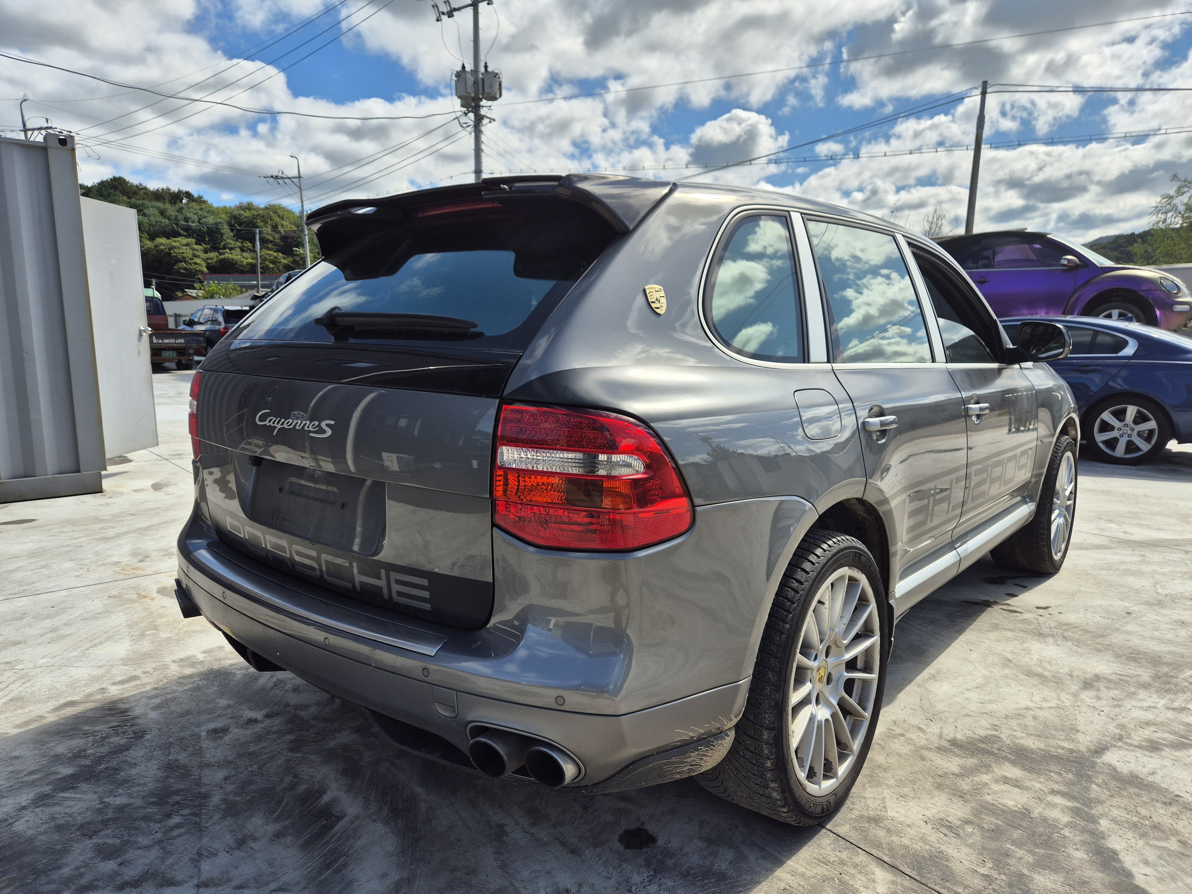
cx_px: 596
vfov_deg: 58.9
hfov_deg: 73.9
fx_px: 792
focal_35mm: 23
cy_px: 447
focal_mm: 5.4
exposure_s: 1/2248
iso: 25
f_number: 1.8
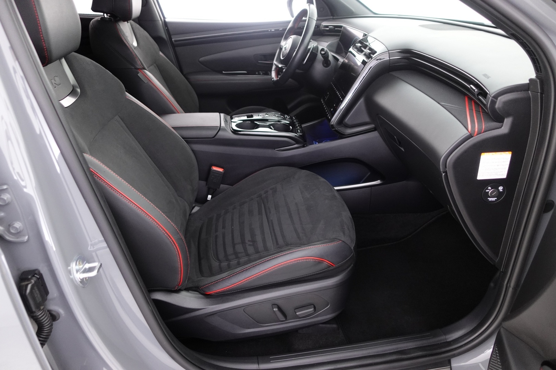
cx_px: 278
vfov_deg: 53.1
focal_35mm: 24
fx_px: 371
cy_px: 185
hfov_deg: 73.7
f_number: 1.8
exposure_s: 1/13
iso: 800
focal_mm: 9.4
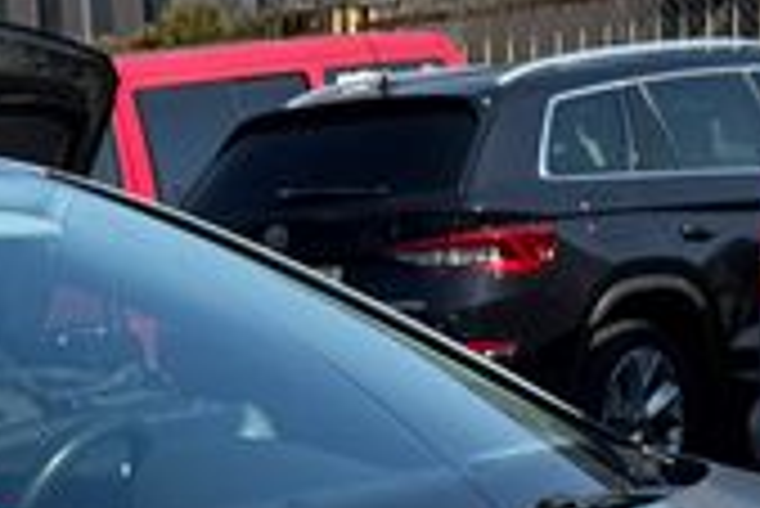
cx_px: -108
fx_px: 3190
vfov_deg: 8.7
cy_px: 962
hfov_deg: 13.3
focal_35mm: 151
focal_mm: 6.76
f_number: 1.78
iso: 80
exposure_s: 1/4167
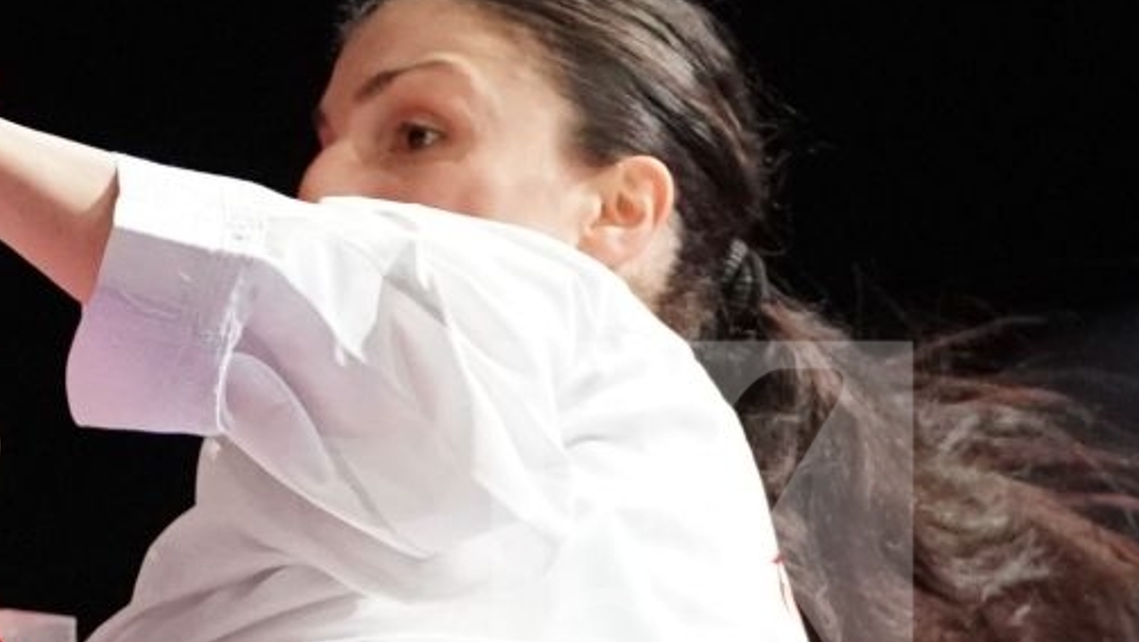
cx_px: -63
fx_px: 26770
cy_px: 547
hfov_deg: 2.4
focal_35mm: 886
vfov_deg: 1.4
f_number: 2.8
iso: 6400
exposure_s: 1/1000
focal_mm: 158
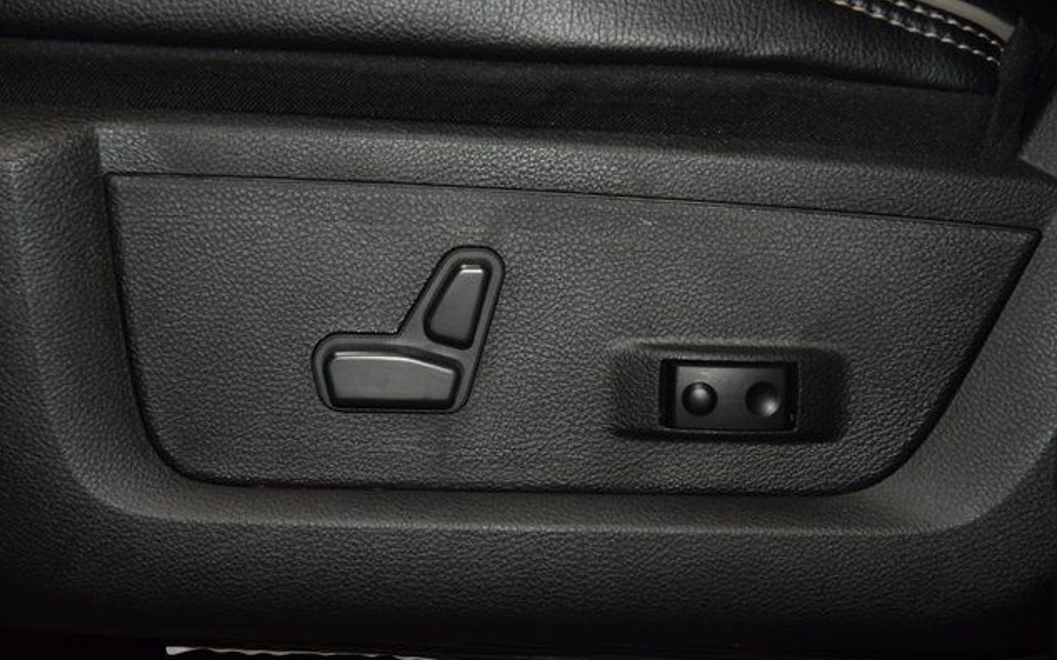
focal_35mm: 108
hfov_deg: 19.3
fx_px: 3111
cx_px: 525
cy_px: 348
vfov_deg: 12.1
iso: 1600
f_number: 4.5
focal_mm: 70
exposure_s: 1/125
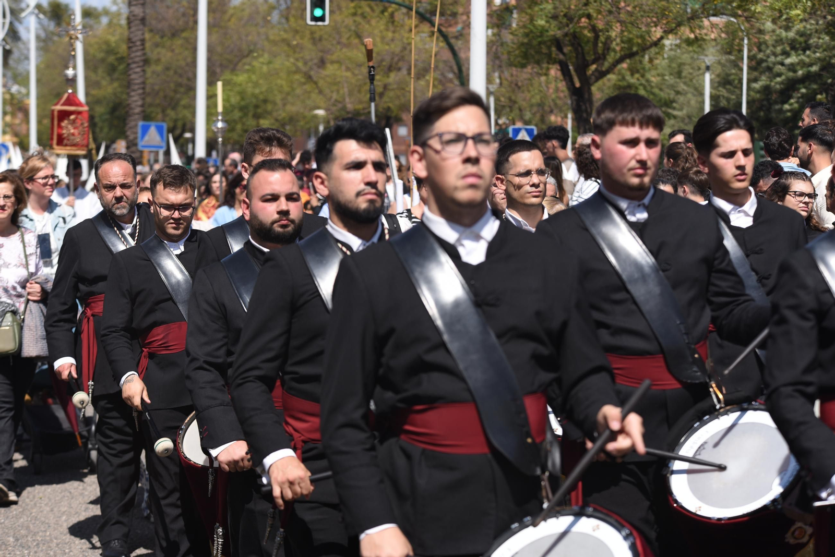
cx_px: 418
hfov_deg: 20.4
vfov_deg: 13.7
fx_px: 2320
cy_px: 278
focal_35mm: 100
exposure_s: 1/800
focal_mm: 100
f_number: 4.5
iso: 125
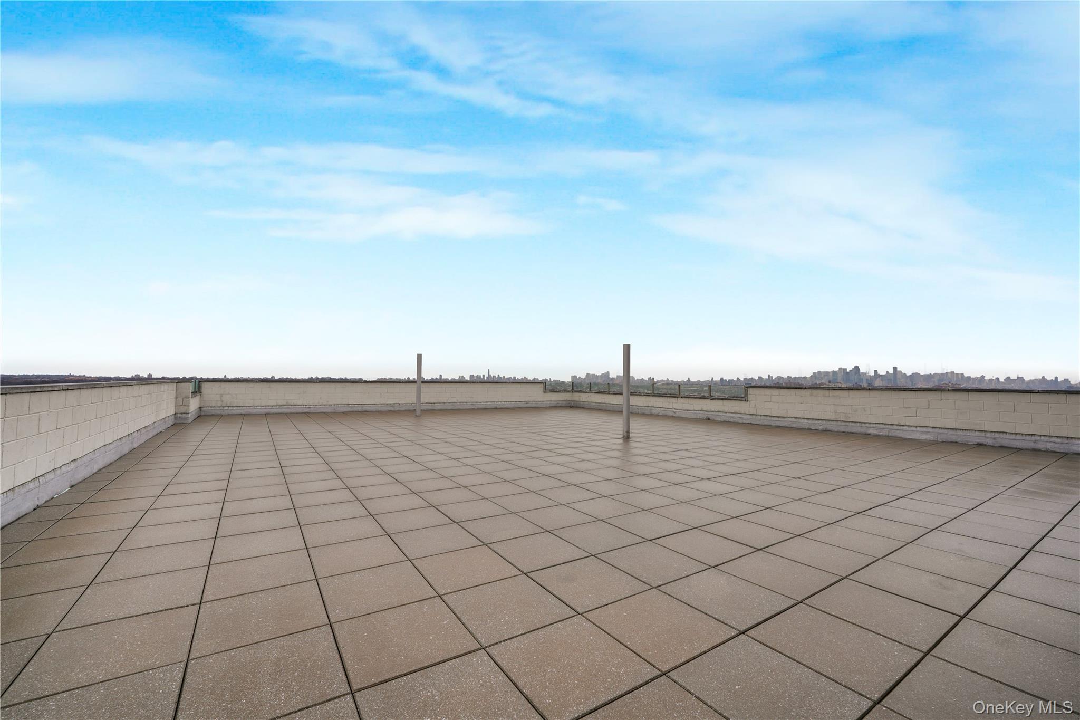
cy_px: 360
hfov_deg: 104.3
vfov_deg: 81.2
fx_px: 420
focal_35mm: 14
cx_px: 540
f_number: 9
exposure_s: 1/80
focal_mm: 14
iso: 100
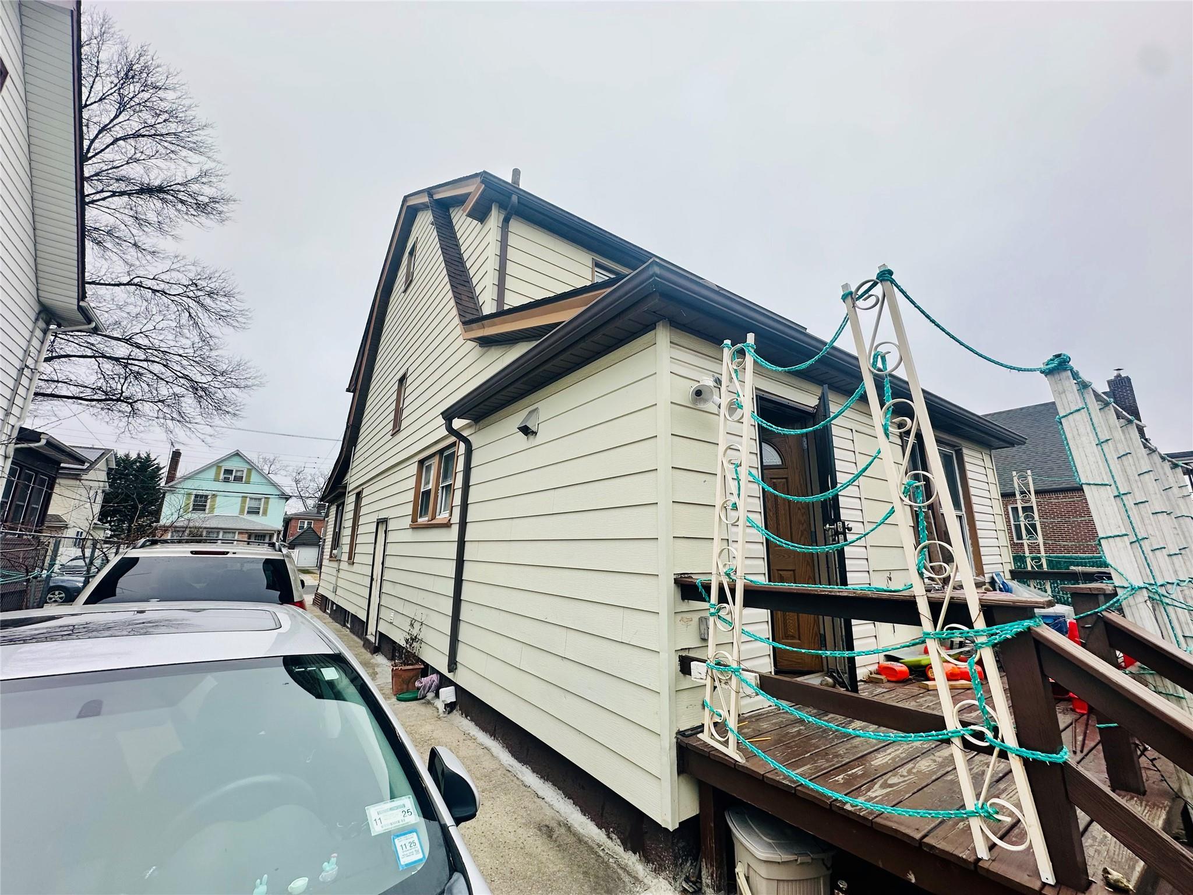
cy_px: 448
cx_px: 596
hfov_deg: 102.1
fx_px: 482
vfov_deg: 85.7
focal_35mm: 14
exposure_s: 1/963
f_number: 2.2
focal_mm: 2.22
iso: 40
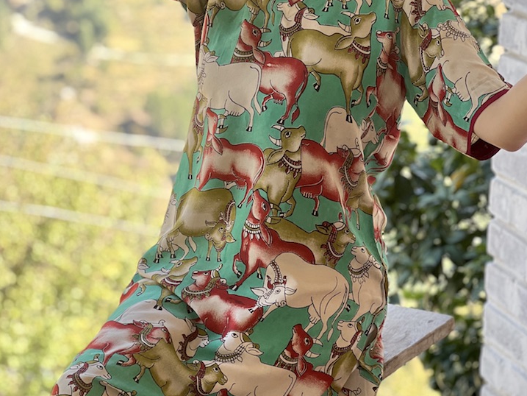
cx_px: 262
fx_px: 1629
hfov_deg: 18.4
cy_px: 150
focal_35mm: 107
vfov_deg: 13.8
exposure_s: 1/121
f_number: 2.8
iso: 64
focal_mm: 9
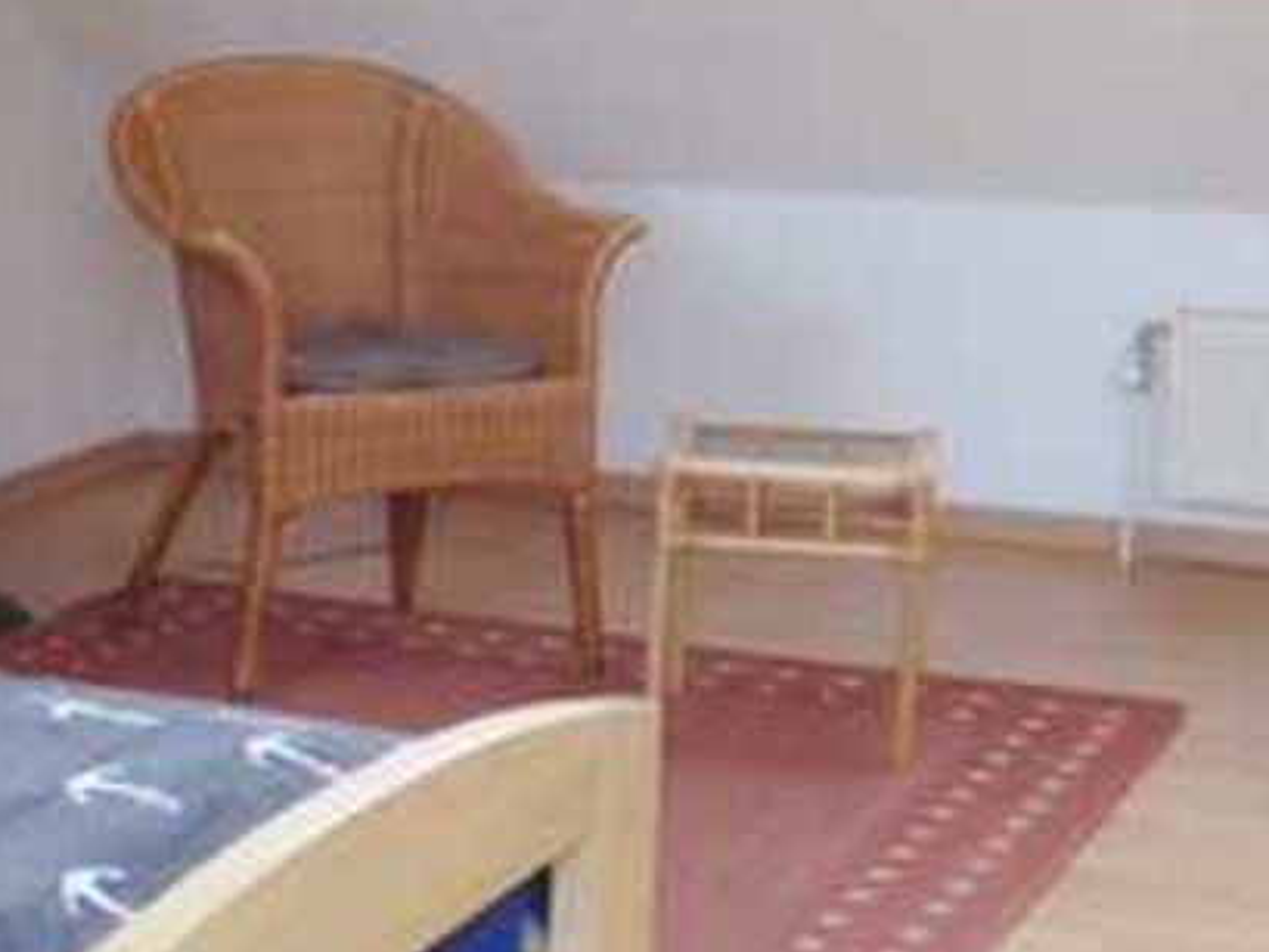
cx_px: -388
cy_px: 493
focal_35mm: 85
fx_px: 3117
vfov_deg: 17.4
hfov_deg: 20.9
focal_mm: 6
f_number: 2
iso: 250
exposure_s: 1/60
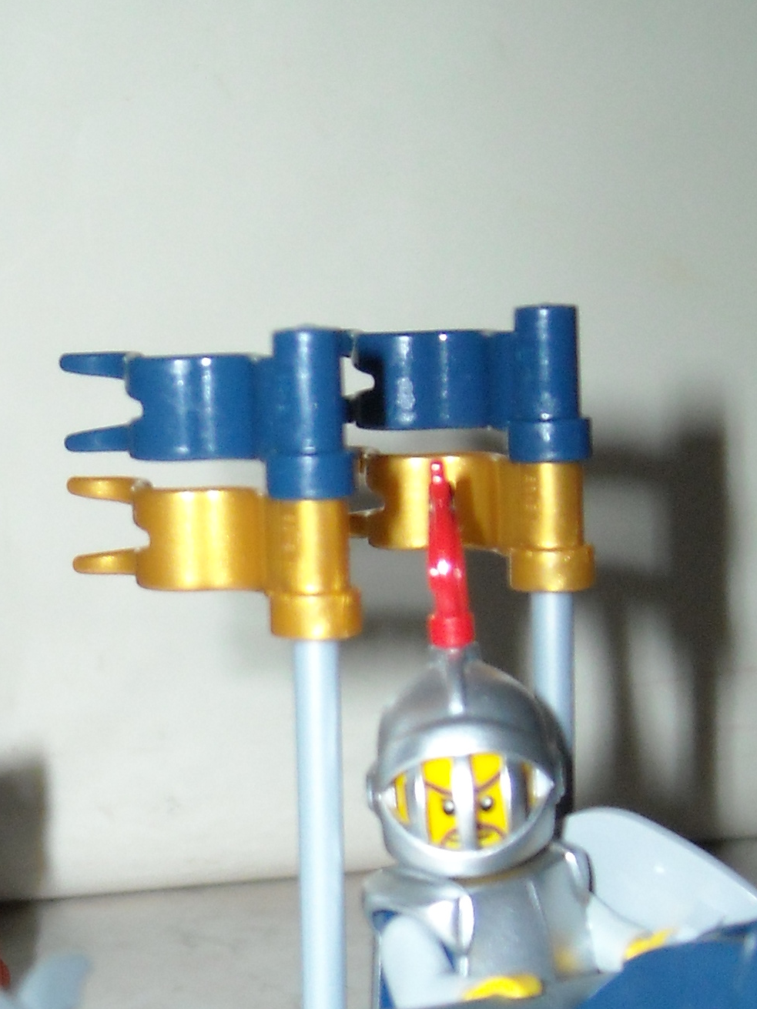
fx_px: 2391
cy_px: 804
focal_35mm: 82
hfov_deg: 17.7
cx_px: 88
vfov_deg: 23.5
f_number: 2.8
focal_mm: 5.7
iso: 200
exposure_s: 1/60
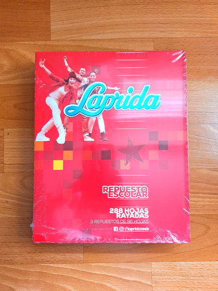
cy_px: 146
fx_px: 193
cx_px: 109
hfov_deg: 58.9
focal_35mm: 23
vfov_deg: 73.9
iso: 160
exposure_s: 1/40
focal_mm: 5.54
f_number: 1.8
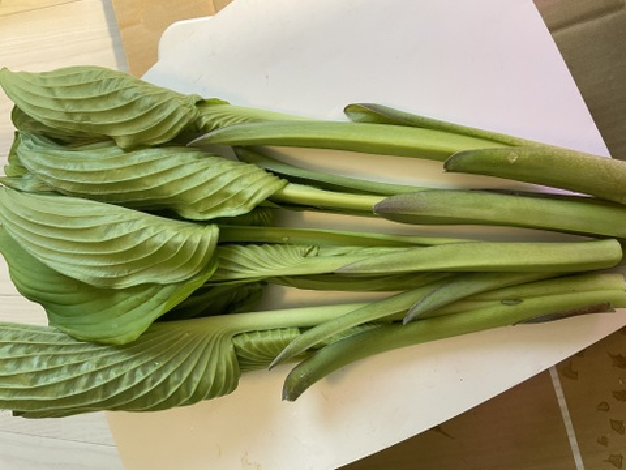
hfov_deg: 67.3
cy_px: 235
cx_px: 313
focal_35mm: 26
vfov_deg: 53.1
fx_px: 470
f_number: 1.6
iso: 125
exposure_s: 1/50
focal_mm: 4.2
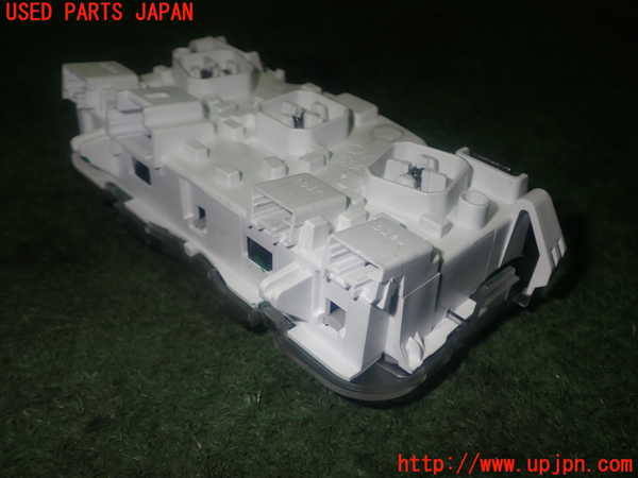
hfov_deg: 51.4
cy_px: 239
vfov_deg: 39.7
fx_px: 664
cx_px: 319
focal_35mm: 36
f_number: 7.1
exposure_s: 1/40
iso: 200
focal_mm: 6.37
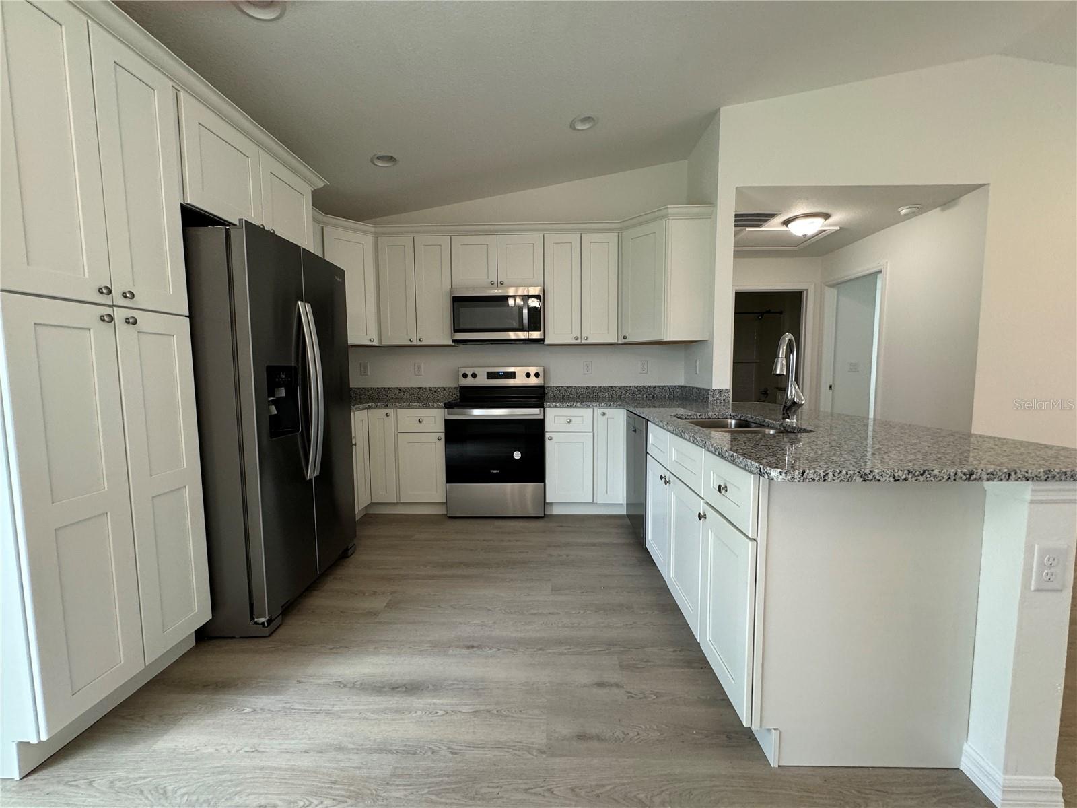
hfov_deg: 102.1
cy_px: 404
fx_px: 436
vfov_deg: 85.7
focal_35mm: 14
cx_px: 538
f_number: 2.2
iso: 200
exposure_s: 1/120
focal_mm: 2.22
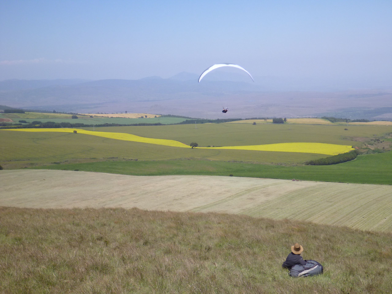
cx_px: 196
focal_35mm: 66
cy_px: 147
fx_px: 747
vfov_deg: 22.3
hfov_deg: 29.4
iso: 200
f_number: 5.3
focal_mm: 11.7
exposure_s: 1/800
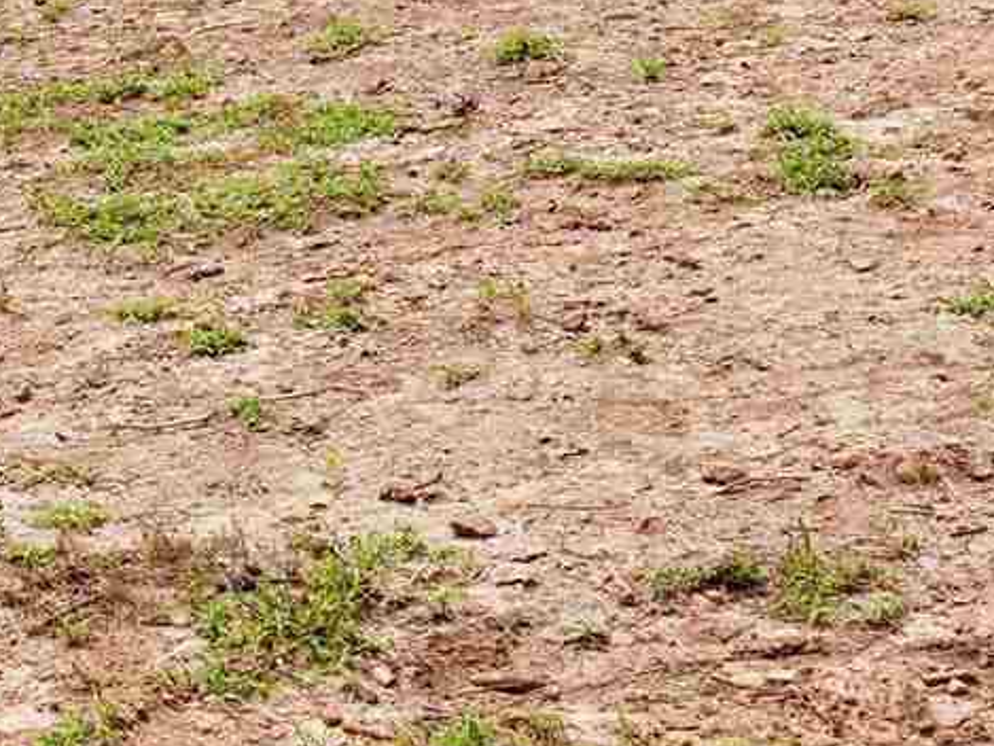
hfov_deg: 16.1
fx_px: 3073
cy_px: -314
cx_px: -691
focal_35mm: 107
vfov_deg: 13.2
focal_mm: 17
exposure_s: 1/400
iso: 100
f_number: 5
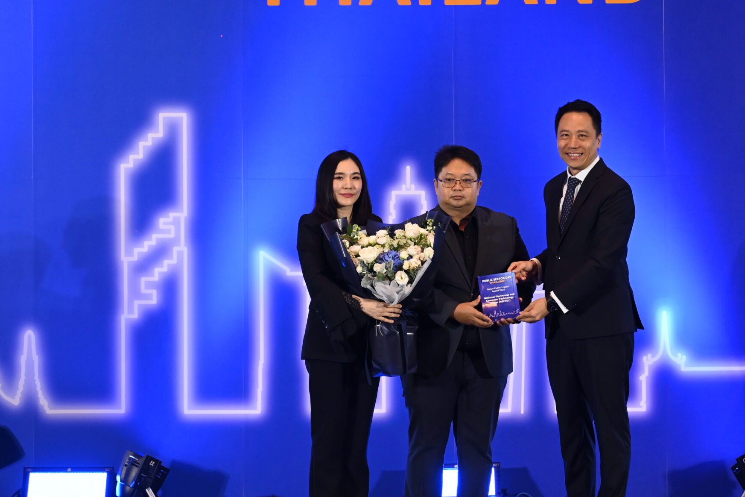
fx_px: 3642
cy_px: 188
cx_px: 448
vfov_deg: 7.8
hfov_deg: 11.7
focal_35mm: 176
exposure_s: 1/125
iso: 2000
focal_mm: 120
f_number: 5.6
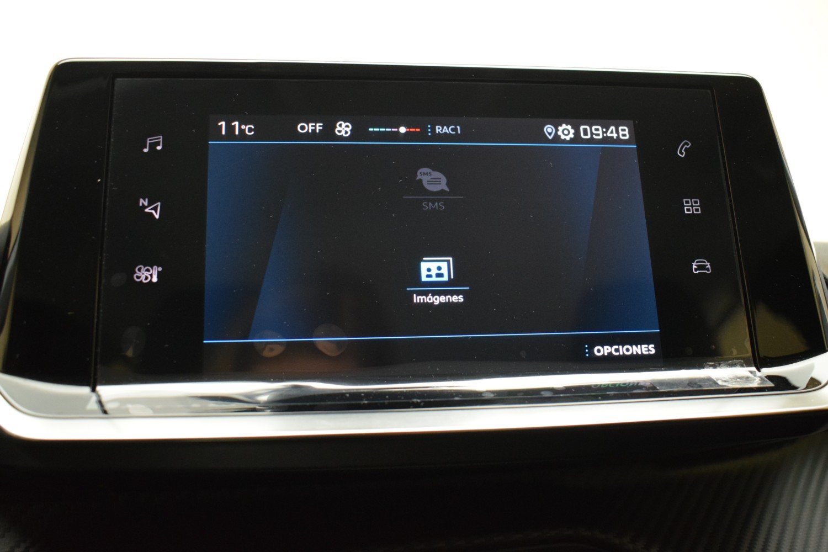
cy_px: 276
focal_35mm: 33
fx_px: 759
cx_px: 414
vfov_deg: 40.0
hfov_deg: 57.2
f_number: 3.8
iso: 2800
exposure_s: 1/60
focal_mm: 22
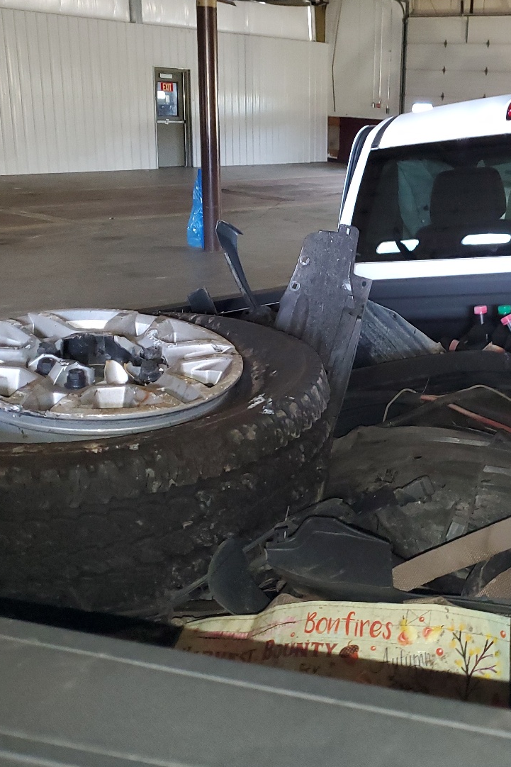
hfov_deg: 32.5
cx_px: 410
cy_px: 398
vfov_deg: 48.5
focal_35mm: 40
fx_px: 852
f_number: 1.5
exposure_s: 1/17
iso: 307
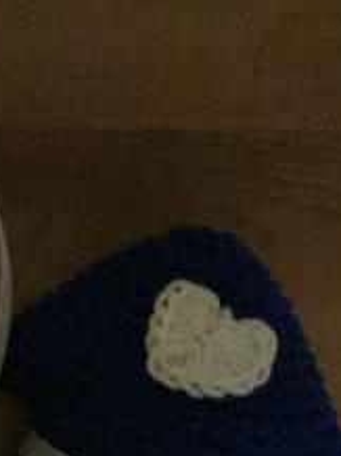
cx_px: -174
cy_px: 230
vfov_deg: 17.3
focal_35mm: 114
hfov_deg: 12.3
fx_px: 1500
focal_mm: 3.3
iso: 800
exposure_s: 1/17
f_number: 2.4
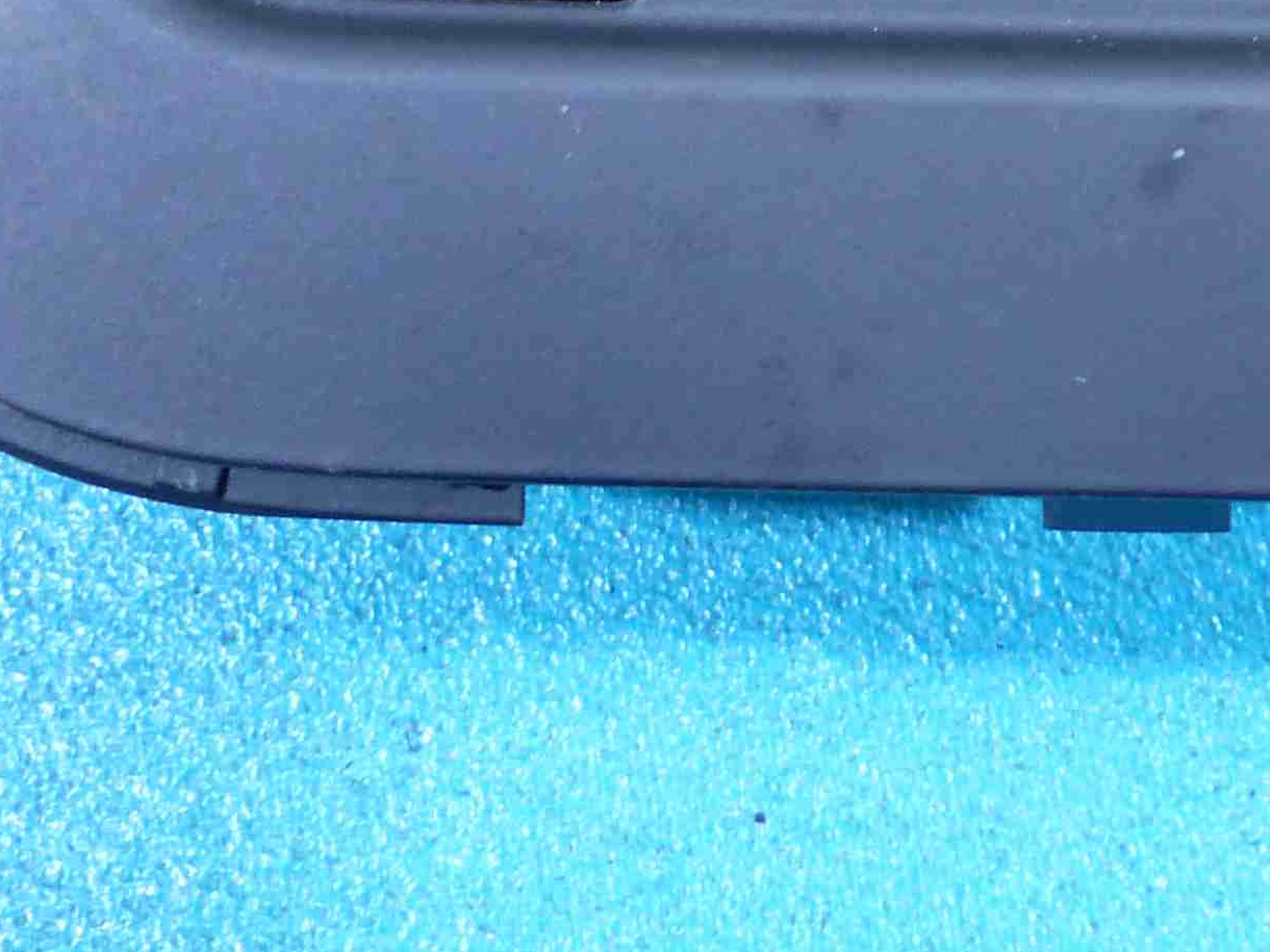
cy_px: -218
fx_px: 3008
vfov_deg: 17.1
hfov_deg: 23.7
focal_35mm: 82
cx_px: 904
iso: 250
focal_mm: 4.5
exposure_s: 1/60
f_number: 2.8
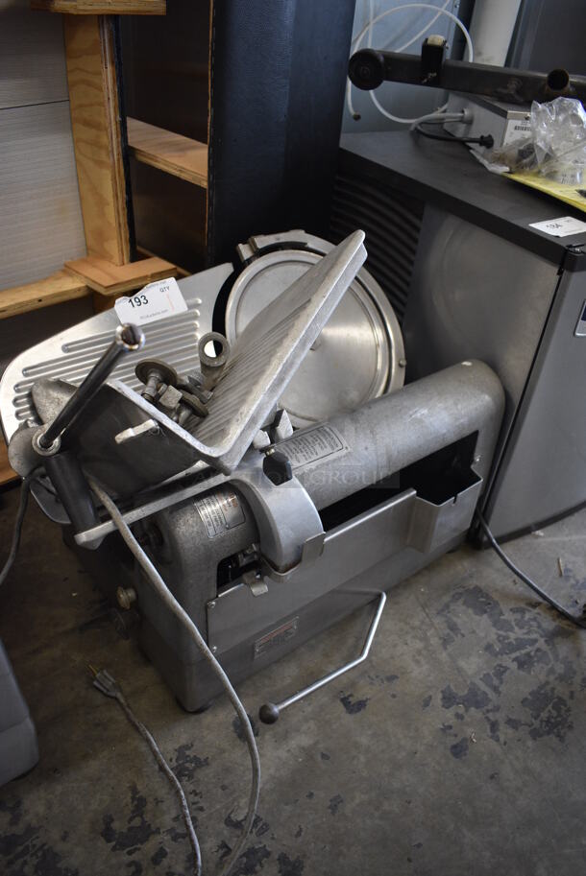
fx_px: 658
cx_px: 293
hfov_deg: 48.0
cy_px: 438
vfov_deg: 67.3
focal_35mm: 27
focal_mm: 18
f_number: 3.5
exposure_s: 1/125
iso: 1100
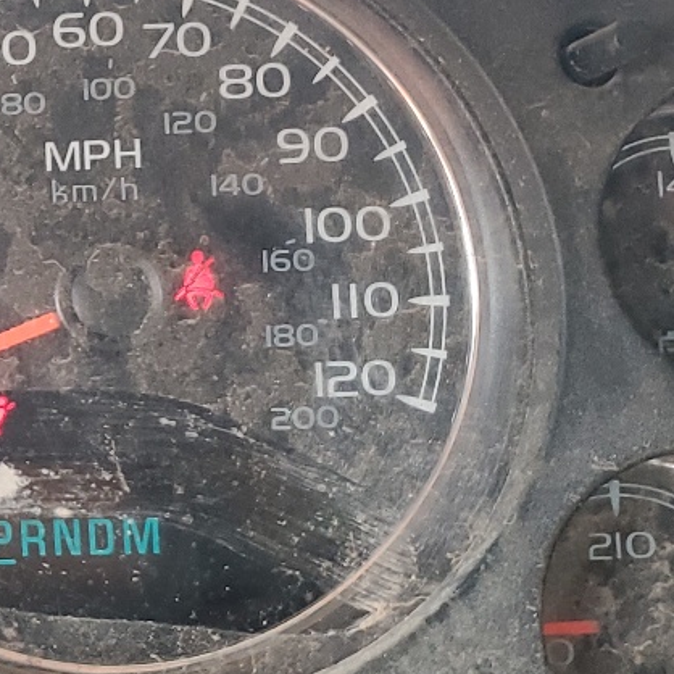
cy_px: 297
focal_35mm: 88
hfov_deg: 17.7
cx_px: -329
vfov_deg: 19.7
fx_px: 1939
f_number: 1.5
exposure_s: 1/120
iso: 78
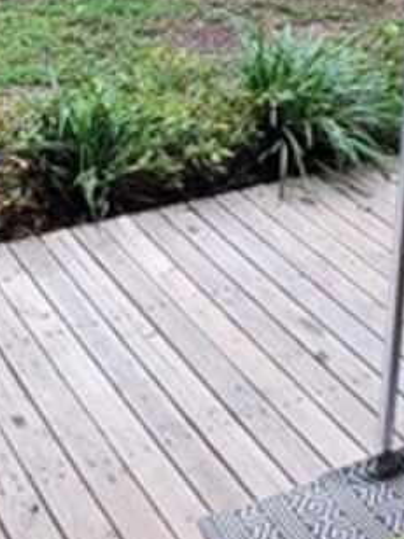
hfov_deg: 20.4
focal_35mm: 72
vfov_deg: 26.4
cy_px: 84
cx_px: 255
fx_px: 1120
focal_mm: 2.2
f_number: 2.2
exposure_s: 1/60
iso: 200
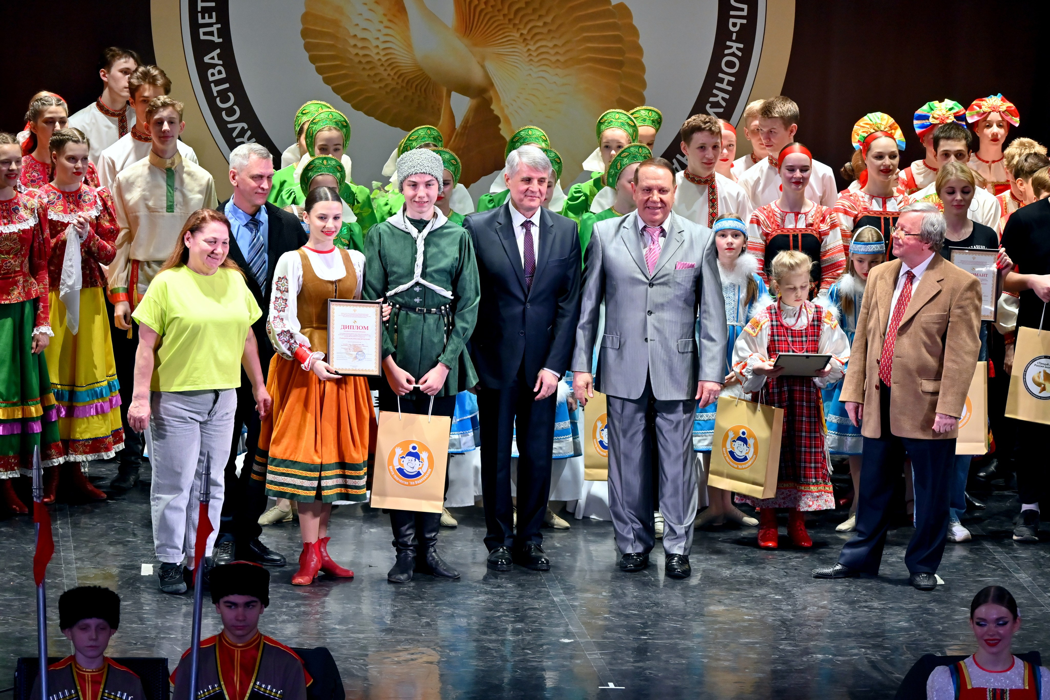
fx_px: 5250
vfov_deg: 7.6
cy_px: 350
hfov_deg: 11.4
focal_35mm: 180
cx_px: 525
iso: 800
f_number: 5.6
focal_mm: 120
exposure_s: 1/125
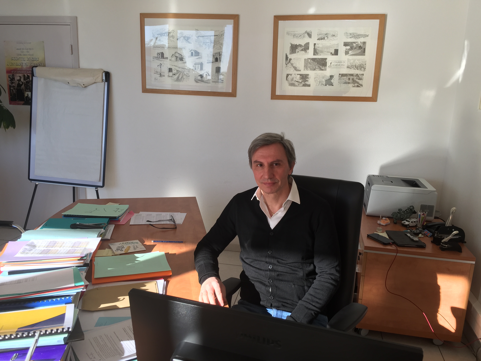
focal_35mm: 29
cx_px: 240
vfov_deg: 48.2
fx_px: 403
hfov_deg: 61.7
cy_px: 180
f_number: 2.2
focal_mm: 4.15
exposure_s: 1/107
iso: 32
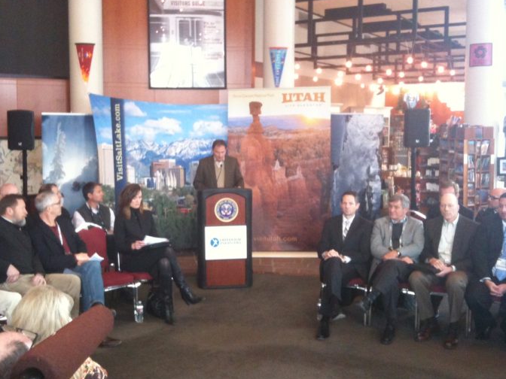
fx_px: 585
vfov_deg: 35.9
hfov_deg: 46.8
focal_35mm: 40
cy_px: 171
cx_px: 241
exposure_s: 1/15
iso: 250
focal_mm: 3.85
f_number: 2.8
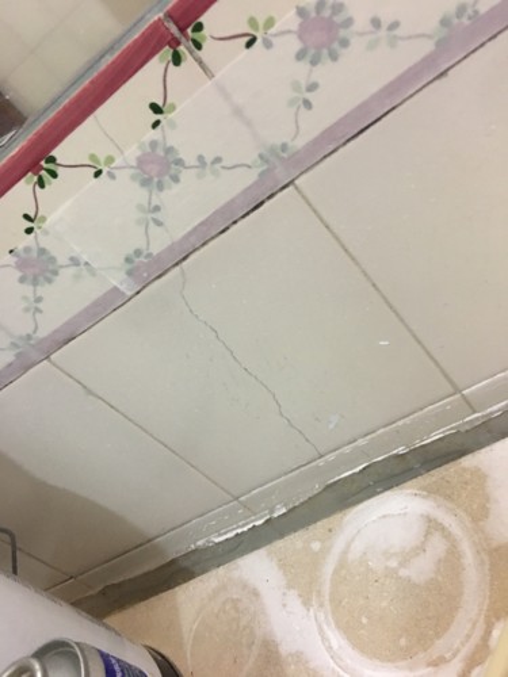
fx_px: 567
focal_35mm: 29
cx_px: 254
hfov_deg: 48.2
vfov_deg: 61.7
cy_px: 338
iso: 80
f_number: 2.2
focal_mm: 4.15
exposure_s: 1/10
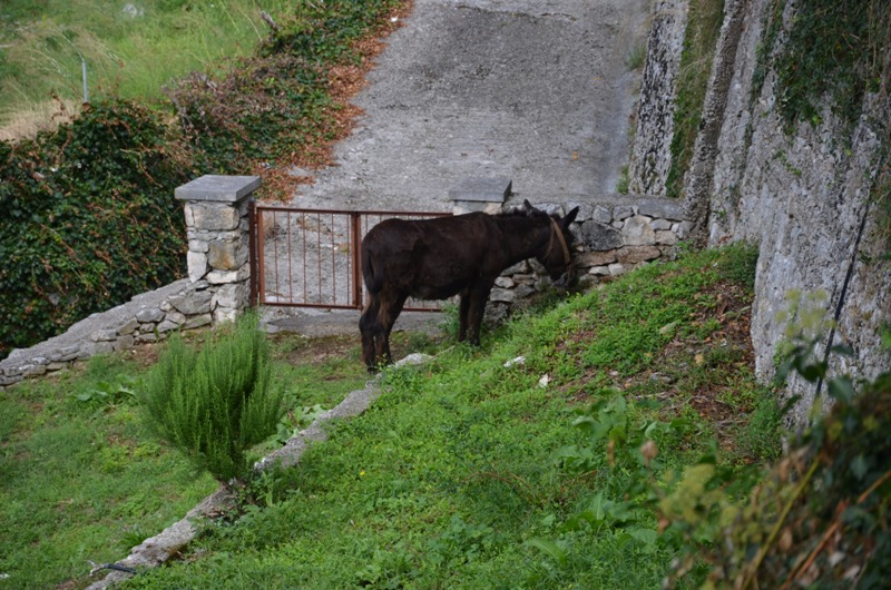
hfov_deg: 13.1
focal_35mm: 158
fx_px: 3890
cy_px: 295
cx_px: 446
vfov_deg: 8.7
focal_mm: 105
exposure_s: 1/125
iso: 320
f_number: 5.6
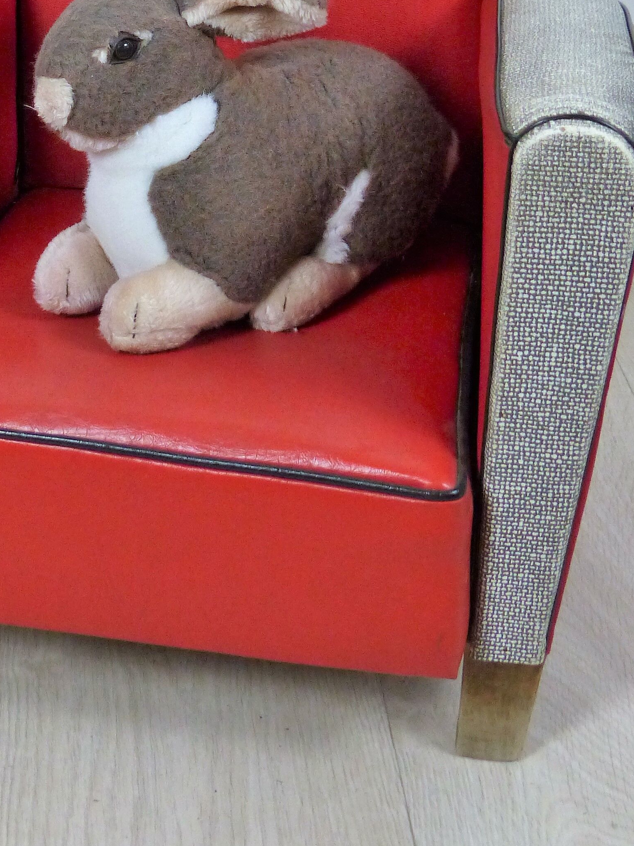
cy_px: 115
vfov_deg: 25.0
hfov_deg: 19.2
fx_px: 1857
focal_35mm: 76
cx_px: 141
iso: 400
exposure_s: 1/60
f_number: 2.8
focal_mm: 6.8
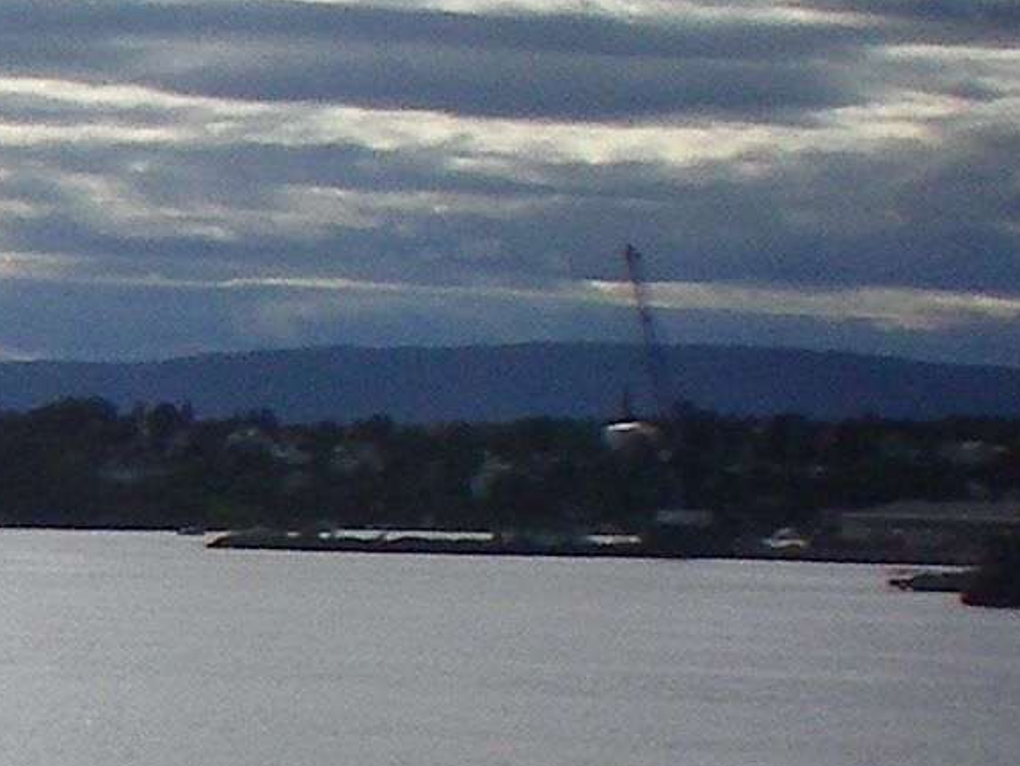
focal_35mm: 216
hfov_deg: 8.2
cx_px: -1617
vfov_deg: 6.8
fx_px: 6367
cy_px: 1175
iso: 64
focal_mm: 6.3
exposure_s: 1/1000
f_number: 4.6
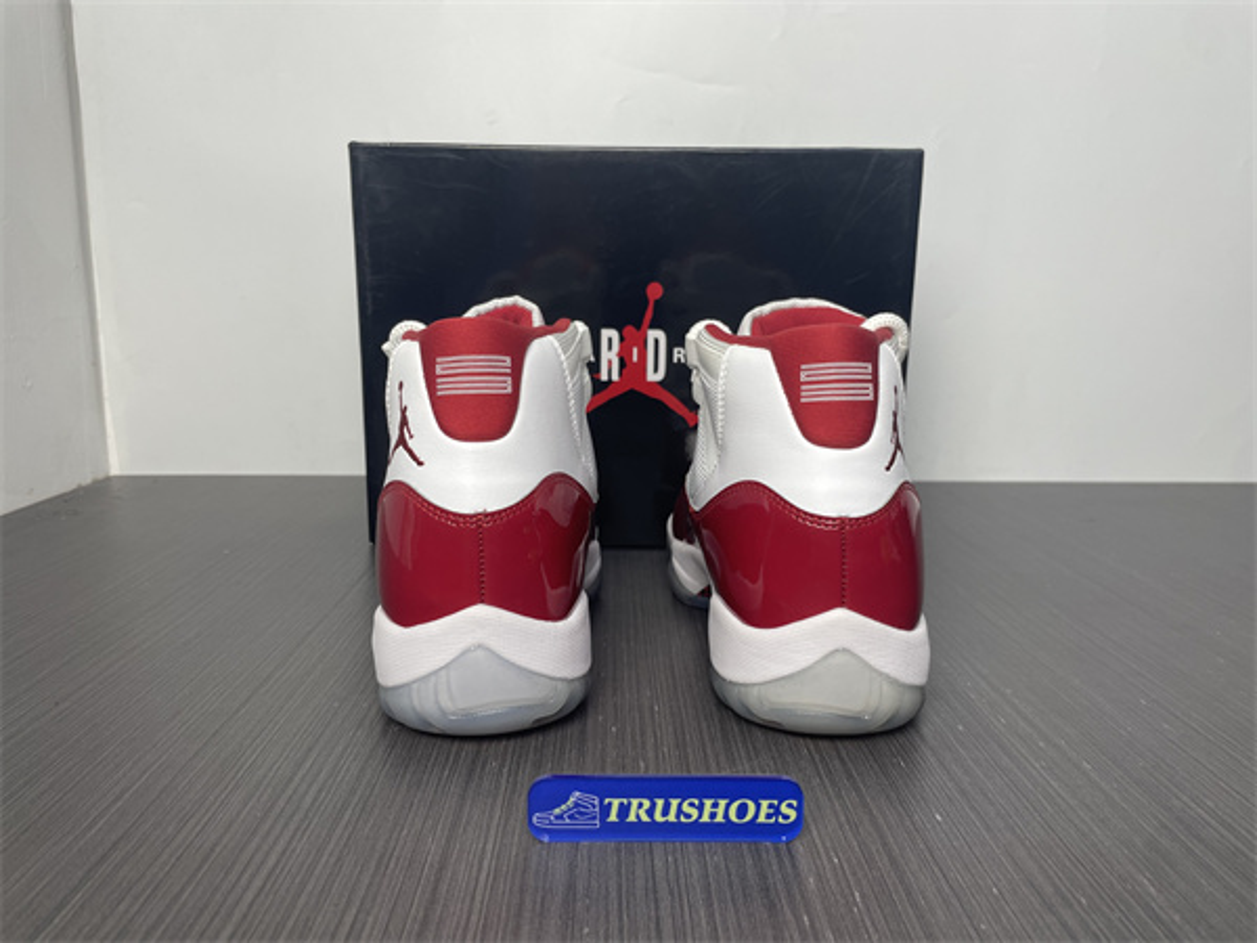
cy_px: 472
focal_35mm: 26
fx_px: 944
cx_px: 628
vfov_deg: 53.1
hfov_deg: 67.3
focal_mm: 4.2
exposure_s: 1/104
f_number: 1.6
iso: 32
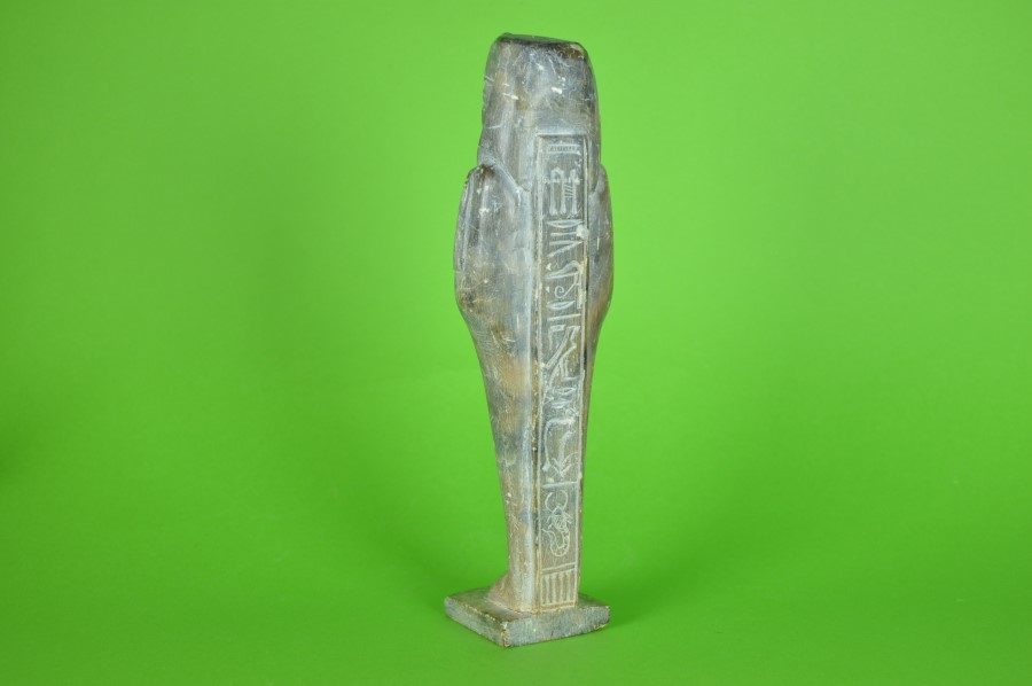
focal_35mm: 48
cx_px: 516
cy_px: 343
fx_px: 1374
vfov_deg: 28.0
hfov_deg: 41.2
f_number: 6.3
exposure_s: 1/160
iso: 100
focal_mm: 32
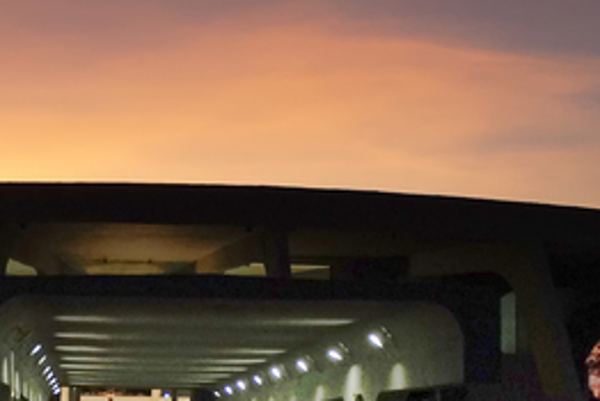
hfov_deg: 18.4
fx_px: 1834
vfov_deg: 12.4
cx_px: 124
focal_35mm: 110
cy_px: 367
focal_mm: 24
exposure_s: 1/200
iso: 800
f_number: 4
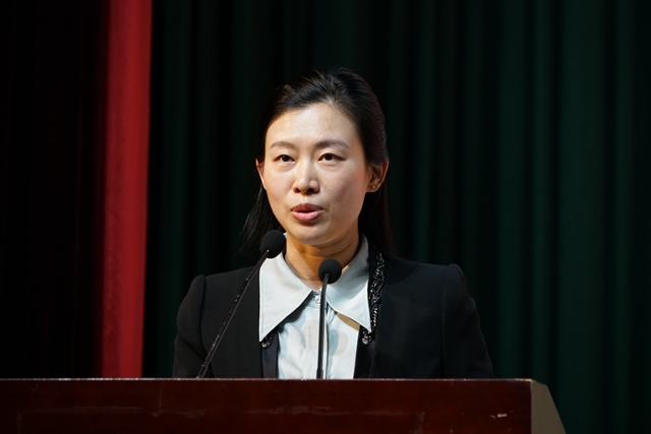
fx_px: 4341
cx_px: 326
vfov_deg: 5.7
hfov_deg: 8.6
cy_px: 217
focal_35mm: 240
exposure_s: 1/80
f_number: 8
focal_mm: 240
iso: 5000
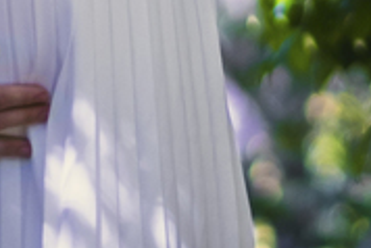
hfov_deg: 3.6
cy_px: -575
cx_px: 338
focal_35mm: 566
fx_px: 5838
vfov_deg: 2.4
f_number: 1.2
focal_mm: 56
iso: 200
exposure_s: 1/1600
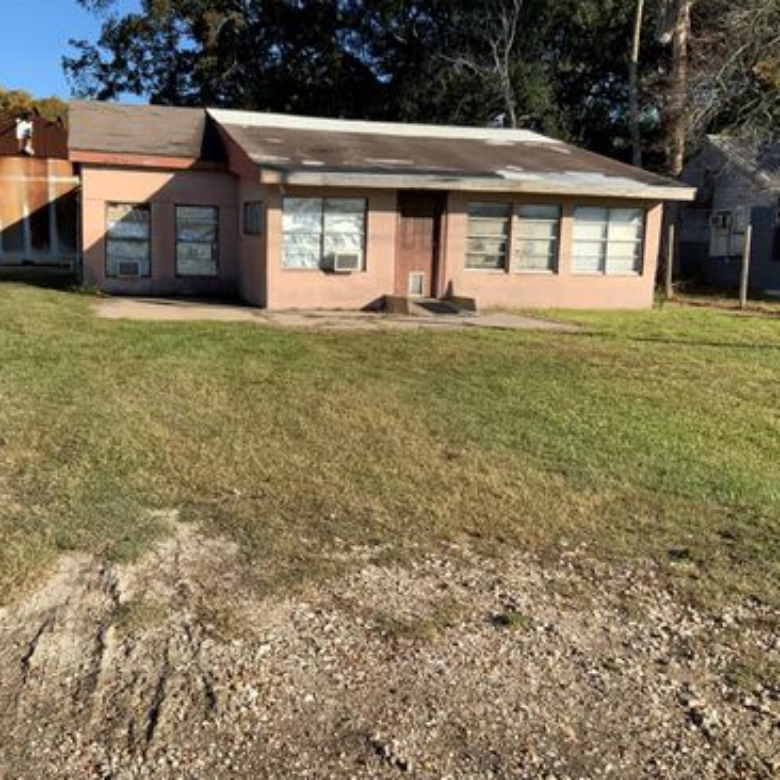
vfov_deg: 47.2
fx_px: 892
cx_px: 315
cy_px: 393
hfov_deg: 47.0
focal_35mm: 35
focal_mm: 3
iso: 16
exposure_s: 1/1675
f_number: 1.8
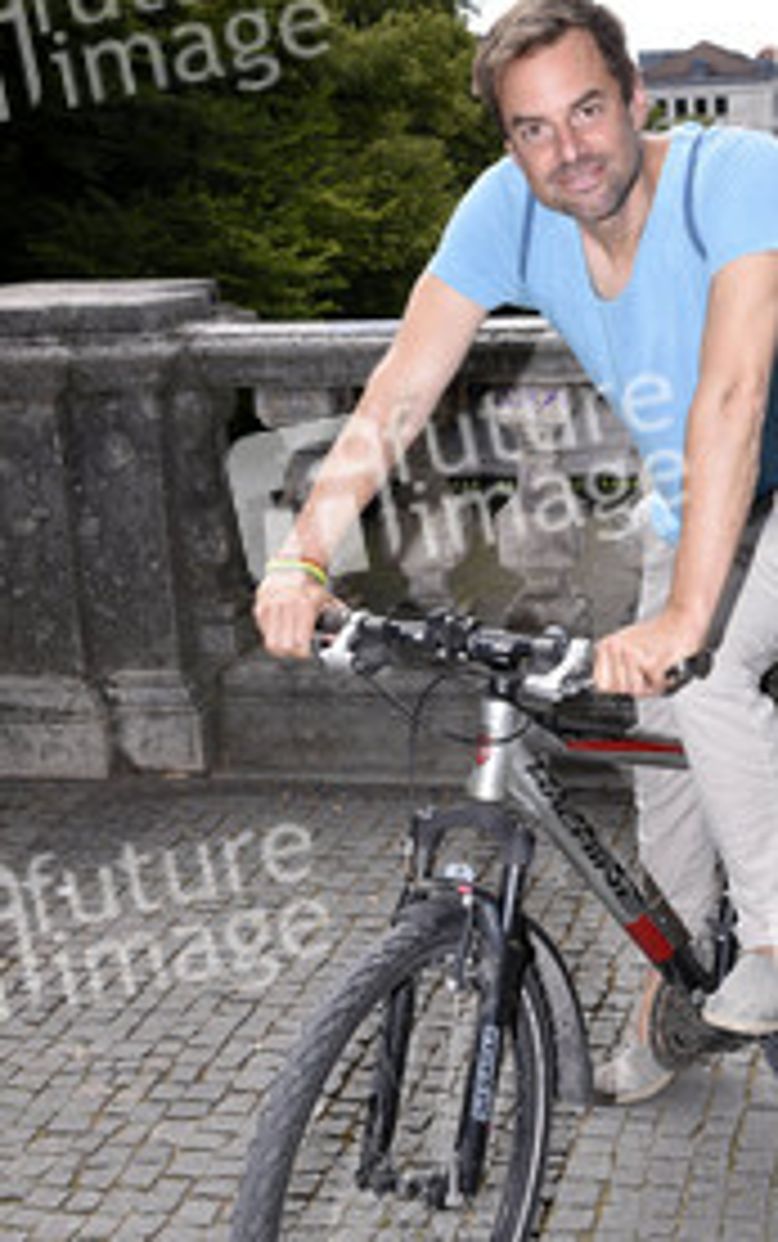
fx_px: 1896
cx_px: 589
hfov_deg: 23.0
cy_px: 706
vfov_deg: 36.2
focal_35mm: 56
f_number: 9
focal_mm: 38
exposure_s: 1/160
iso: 250
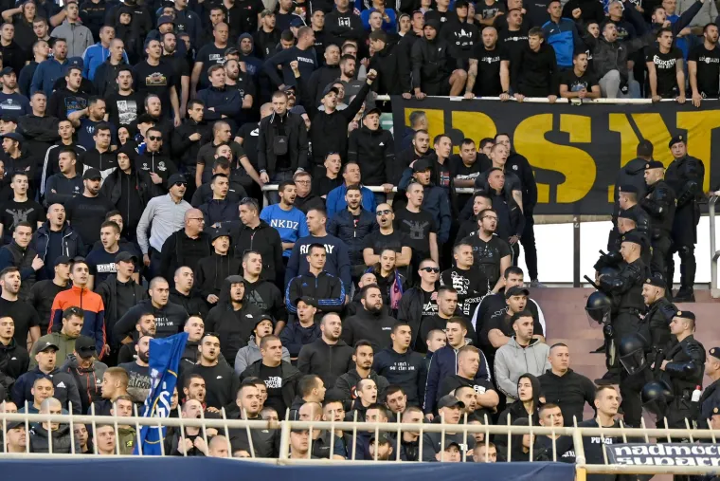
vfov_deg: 11.8
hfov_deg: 17.6
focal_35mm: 116
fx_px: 2320
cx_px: 360
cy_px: 240
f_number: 2.8
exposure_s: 1/800
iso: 2000
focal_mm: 116
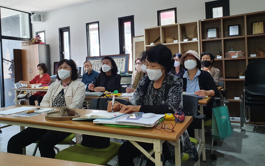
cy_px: 71
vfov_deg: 44.4
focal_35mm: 28
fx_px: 202
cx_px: 131
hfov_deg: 66.5
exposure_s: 1/60
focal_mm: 4.32
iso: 200
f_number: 2.4
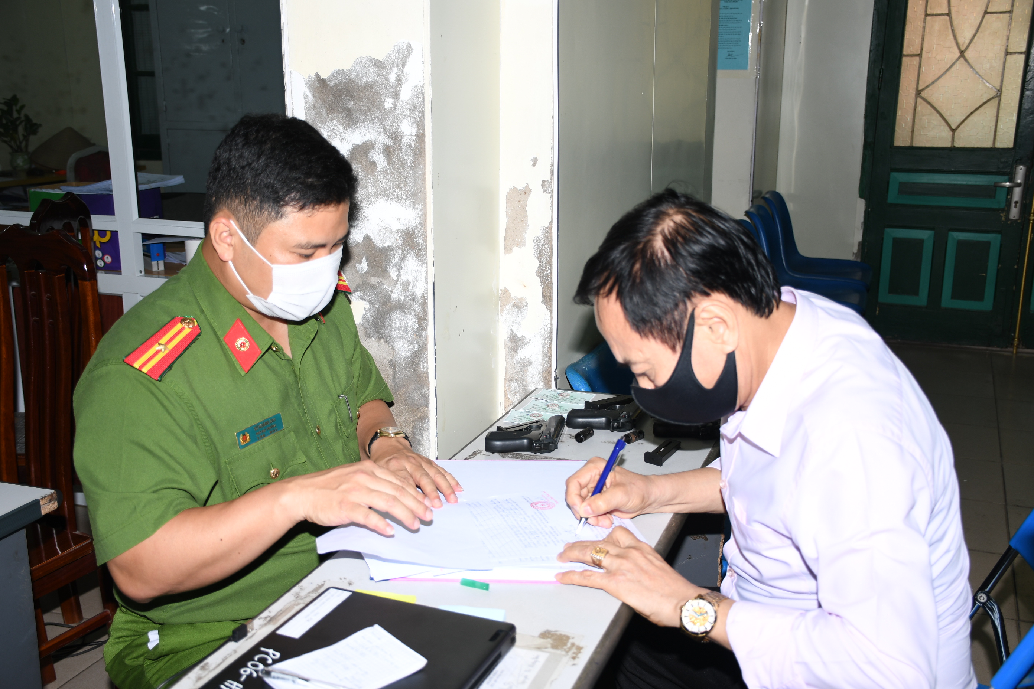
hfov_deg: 49.6
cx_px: 517
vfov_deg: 34.2
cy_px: 344
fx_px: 1120
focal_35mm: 39
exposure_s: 1/200
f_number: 3.8
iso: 160
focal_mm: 26
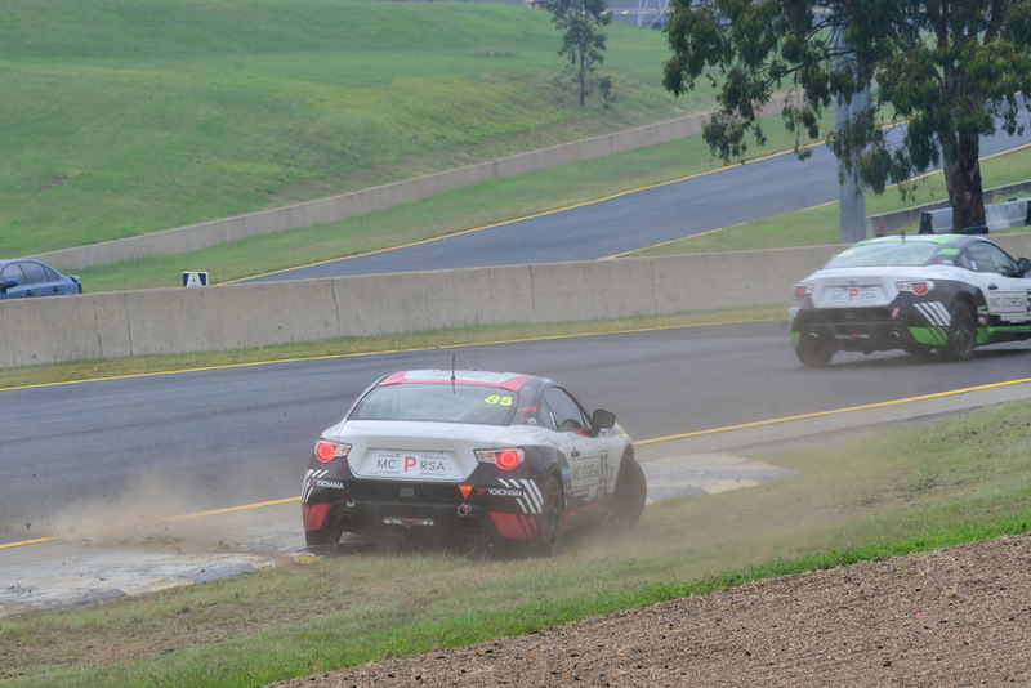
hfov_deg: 6.9
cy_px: 344
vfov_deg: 4.6
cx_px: 516
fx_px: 8594
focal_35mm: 300
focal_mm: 200
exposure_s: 1/250
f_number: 11
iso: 400
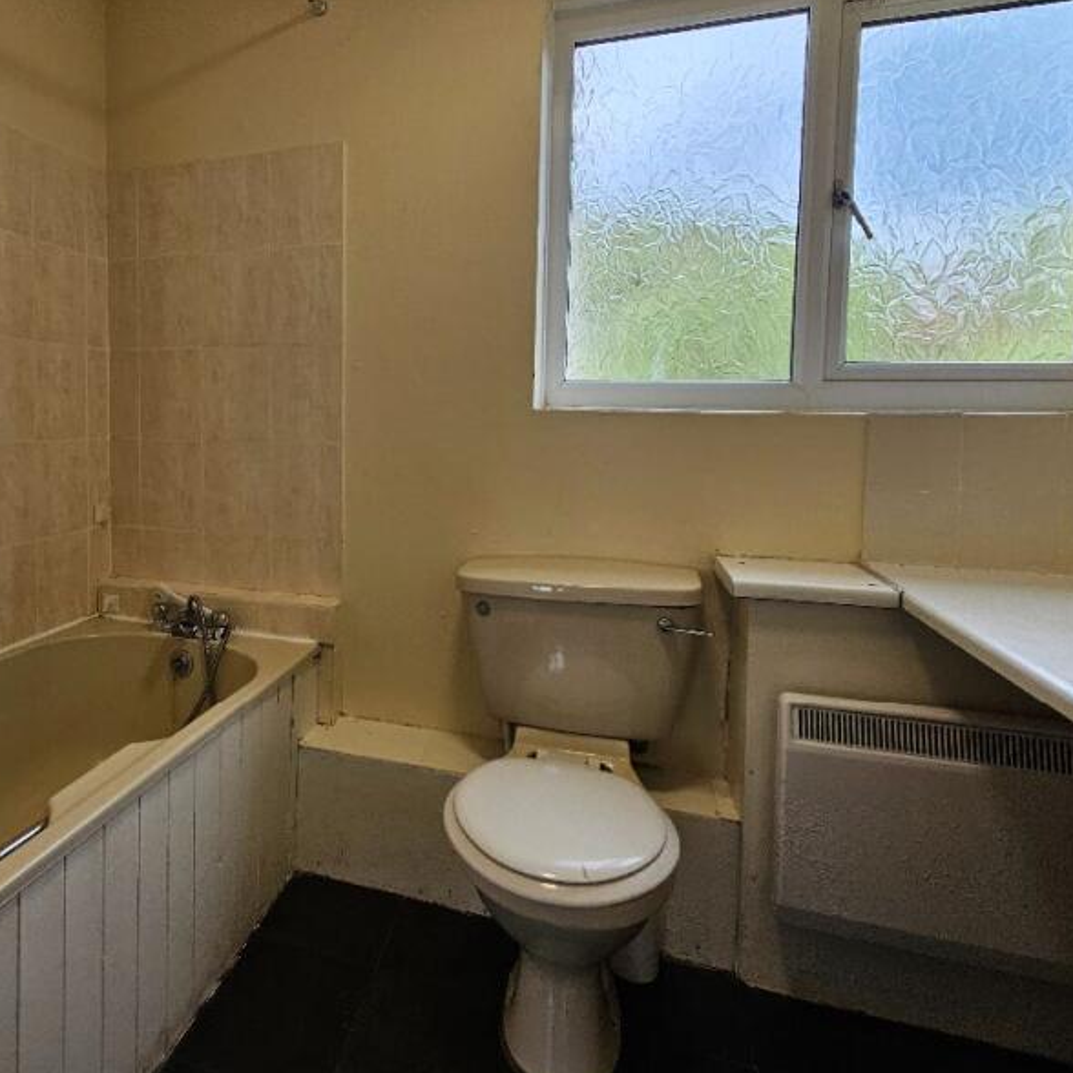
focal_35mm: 20
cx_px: 321
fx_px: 701
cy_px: 447
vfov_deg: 74.3
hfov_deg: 71.6
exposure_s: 1/182
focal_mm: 2.2
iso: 50
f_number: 2.2
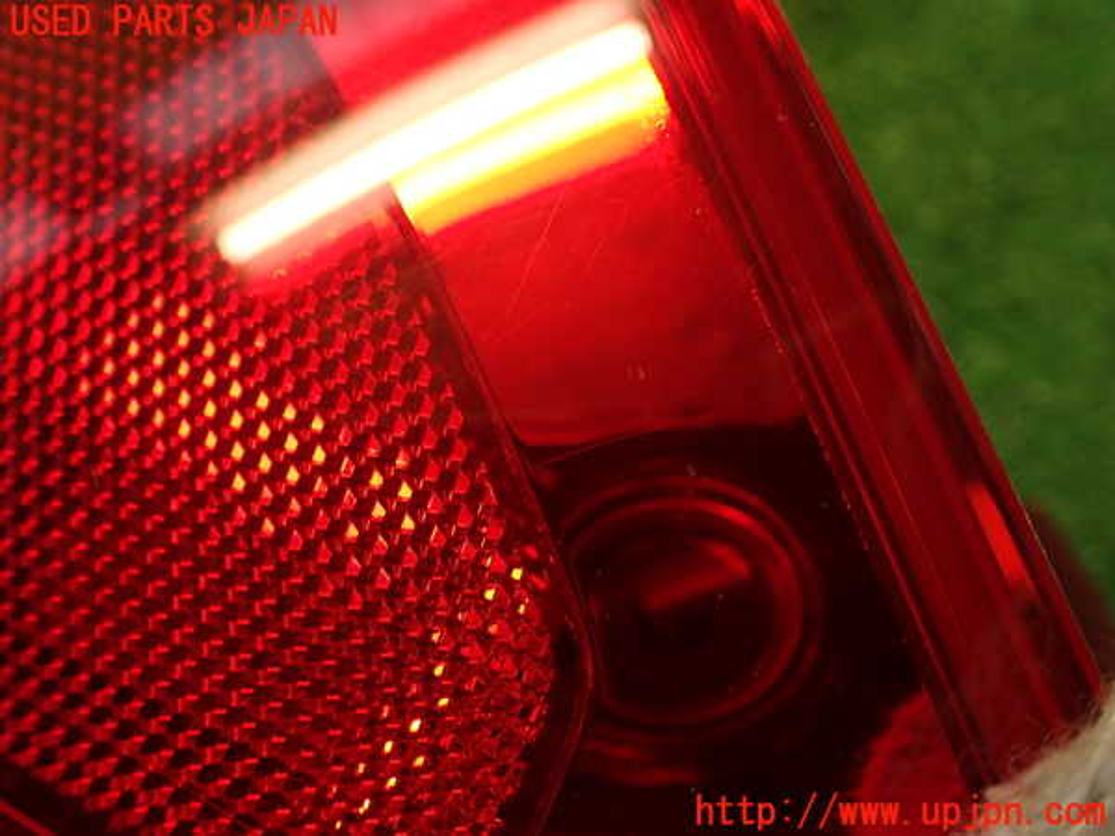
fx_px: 1031
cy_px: 418
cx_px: 558
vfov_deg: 44.2
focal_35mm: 32
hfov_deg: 56.8
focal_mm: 5.79
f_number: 2.4
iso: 200
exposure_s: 1/40
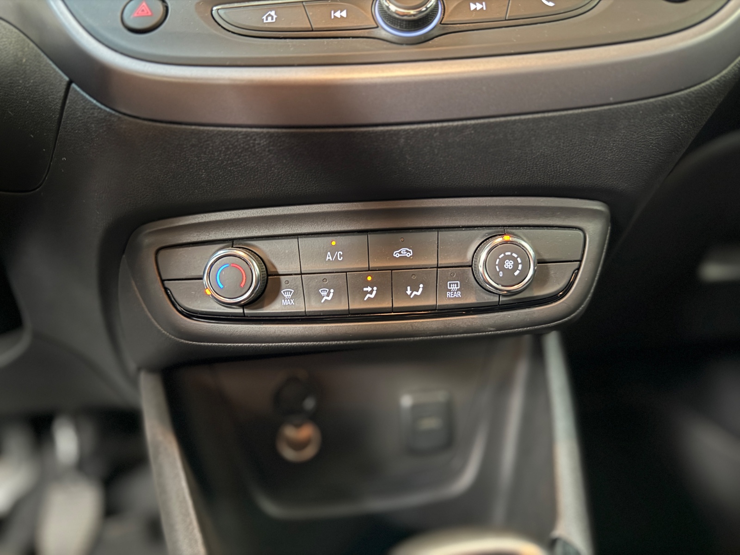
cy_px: 278
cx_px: 370
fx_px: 513
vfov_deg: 56.8
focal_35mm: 24
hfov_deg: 71.6
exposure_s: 1/13
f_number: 1.78
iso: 1000
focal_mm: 6.76
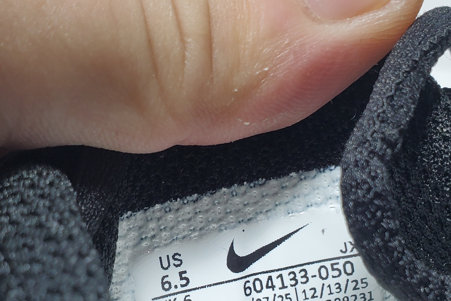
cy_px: 243
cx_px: 196
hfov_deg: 32.3
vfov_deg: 21.6
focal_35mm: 62
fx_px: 777
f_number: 2.4
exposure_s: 1/133
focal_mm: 4.3
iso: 50
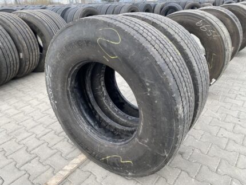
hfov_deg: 67.3
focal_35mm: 26
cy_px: 92
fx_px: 185
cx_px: 123
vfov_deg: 53.1
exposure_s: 1/481
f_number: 1.8
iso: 32
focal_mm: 4.25
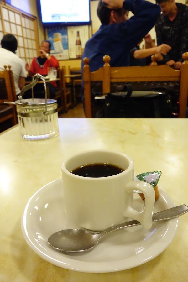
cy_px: 141
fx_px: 219
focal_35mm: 28
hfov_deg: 46.4
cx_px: 94
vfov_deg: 65.5
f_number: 6.3
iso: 3200
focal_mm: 10.4
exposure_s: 1/30
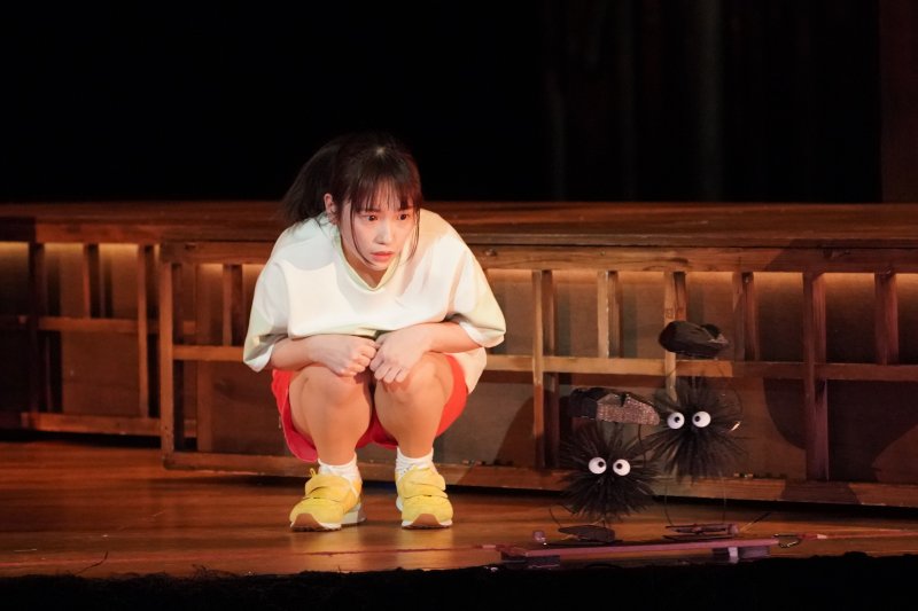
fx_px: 7979
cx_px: 459
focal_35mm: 313
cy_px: 306
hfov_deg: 6.6
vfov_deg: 4.4
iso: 10000
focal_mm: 209
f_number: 6.3
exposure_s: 1/125
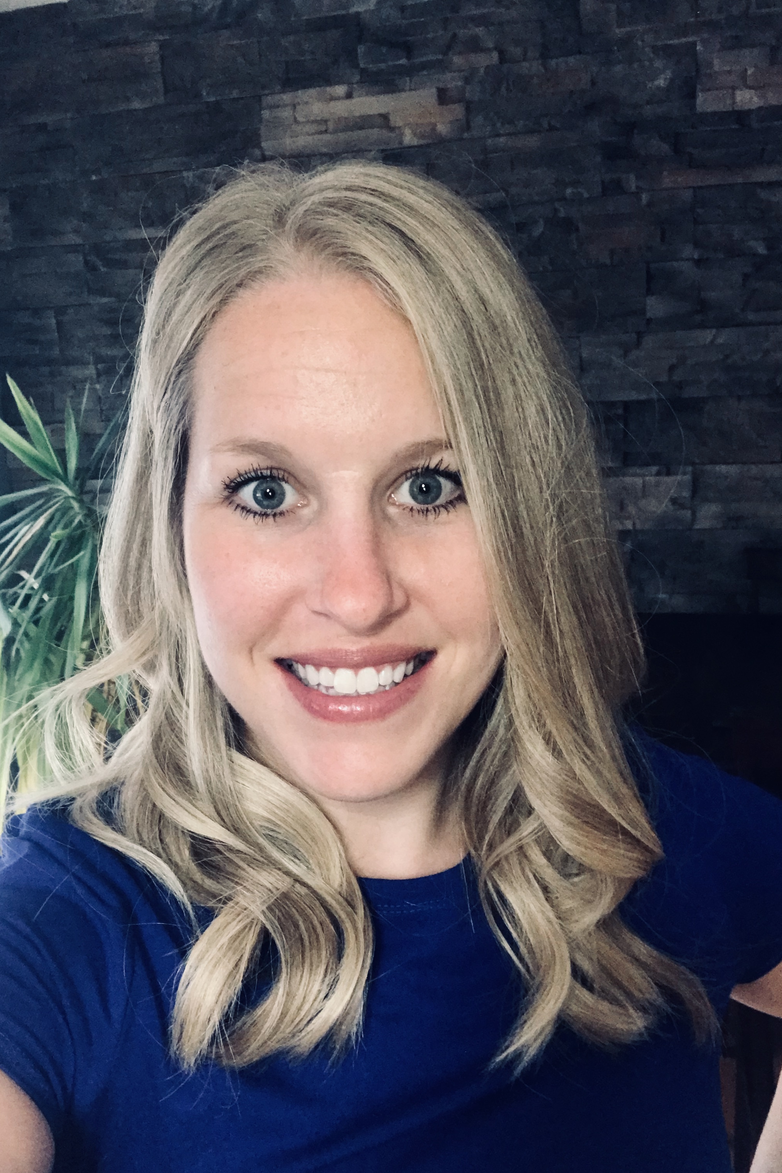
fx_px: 1108
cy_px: 597
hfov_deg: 38.8
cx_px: 337
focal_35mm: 34
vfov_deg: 55.8
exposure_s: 1/30
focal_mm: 2.87
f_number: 2.2
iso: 125
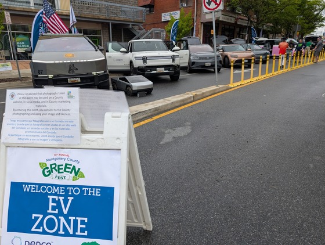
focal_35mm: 24
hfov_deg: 71.5
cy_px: 122
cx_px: 162
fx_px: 226
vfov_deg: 57.0
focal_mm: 6.9
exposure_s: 1/510
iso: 20
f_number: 1.68
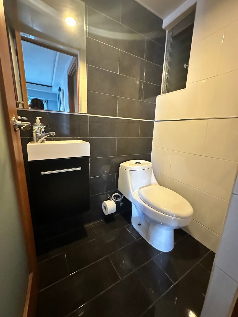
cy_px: 158
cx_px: 119
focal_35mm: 14
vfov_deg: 102.1
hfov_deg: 85.7
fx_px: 128
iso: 1000
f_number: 2.2
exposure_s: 1/40
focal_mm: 2.22
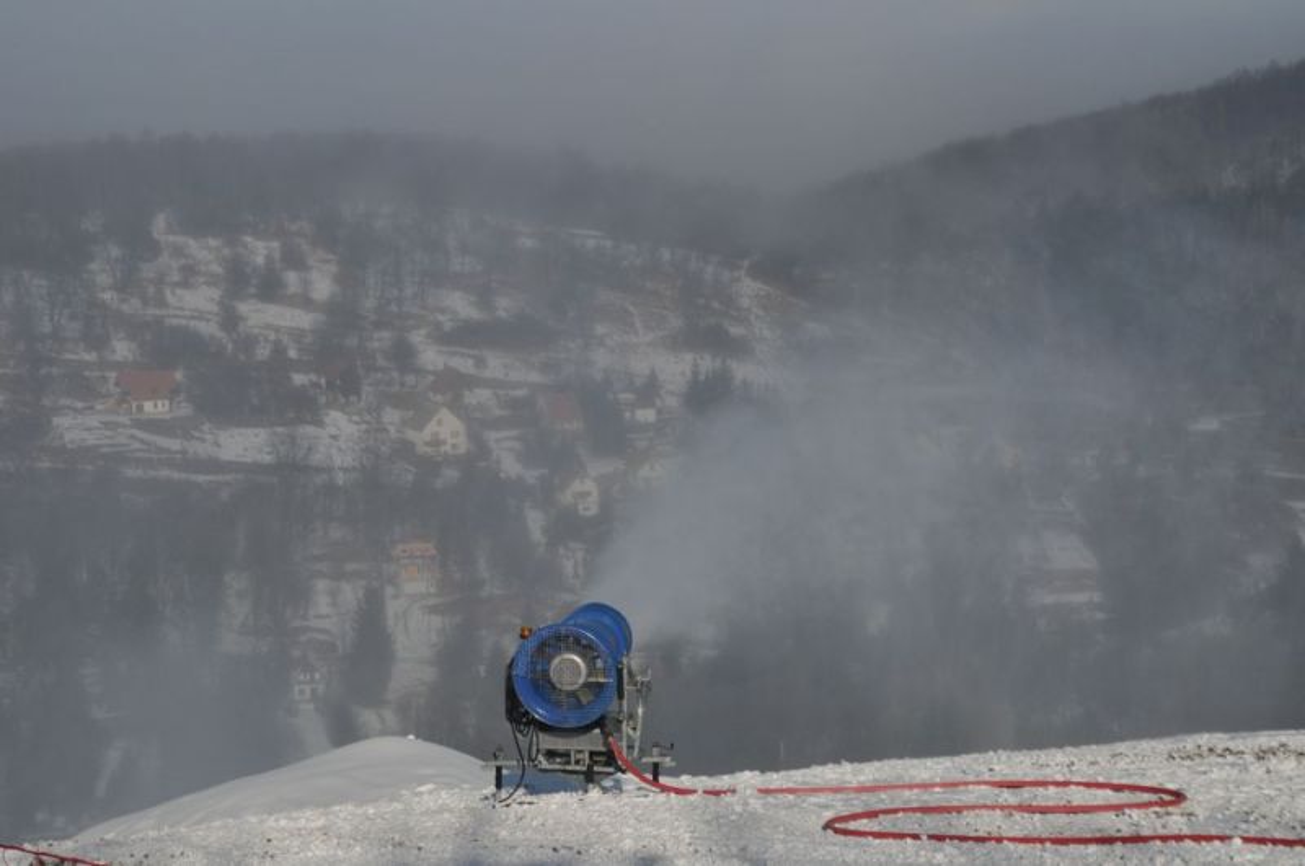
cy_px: 433
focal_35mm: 93
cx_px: 652
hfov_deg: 21.9
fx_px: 3366
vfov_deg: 14.7
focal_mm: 62
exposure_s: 1/4000
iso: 320
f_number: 7.1
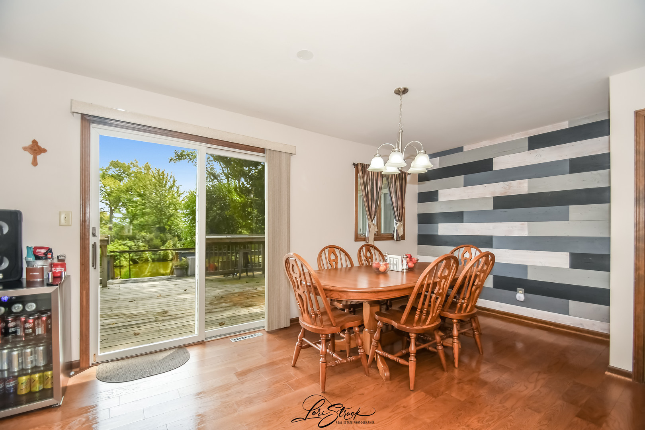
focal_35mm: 15
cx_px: 322
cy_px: 215
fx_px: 269
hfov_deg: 100.4
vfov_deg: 77.3
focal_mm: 10
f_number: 8
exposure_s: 1/320
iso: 400
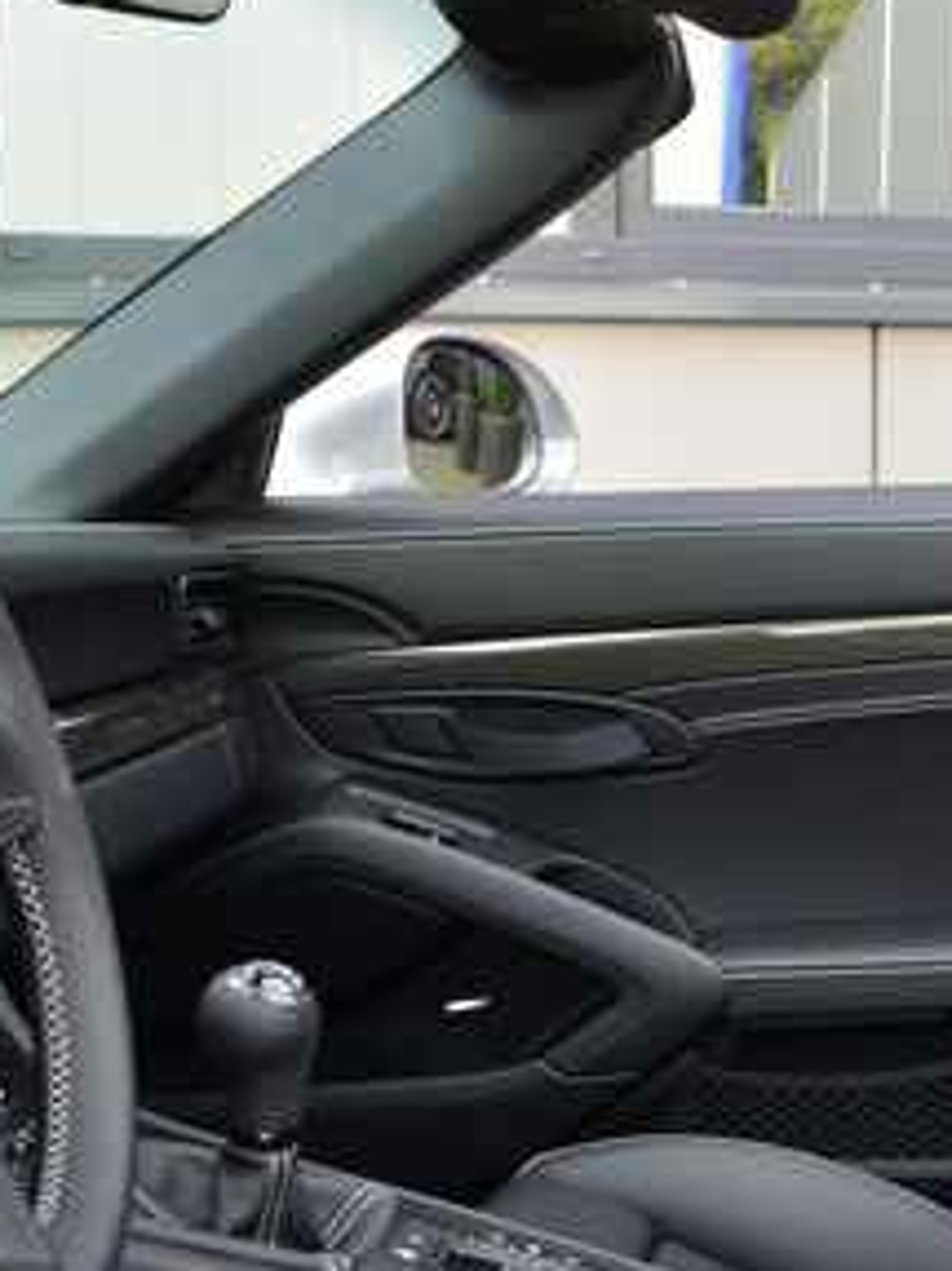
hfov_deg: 18.3
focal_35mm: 77
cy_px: 886
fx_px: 2826
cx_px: 1076
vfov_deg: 25.2
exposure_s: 1/80
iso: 400
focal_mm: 20
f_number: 8
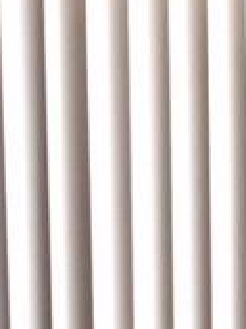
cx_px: 776
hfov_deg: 6.5
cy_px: 639
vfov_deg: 9.2
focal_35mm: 204
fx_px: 1935
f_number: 2.2
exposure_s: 1/120
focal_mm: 4.15
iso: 50
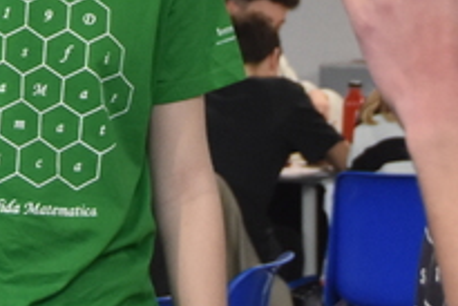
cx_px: 118
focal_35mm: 307
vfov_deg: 4.5
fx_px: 3907
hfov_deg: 6.7
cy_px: -194
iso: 800
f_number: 5
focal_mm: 35
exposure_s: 1/100
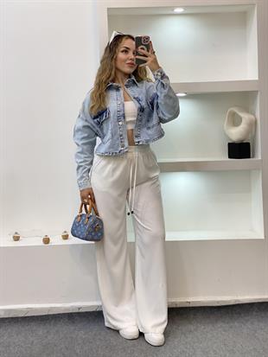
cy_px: 178
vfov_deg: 36.8
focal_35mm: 52
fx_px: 537
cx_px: 134
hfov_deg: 28.0
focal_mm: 6
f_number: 2
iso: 64
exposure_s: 1/100
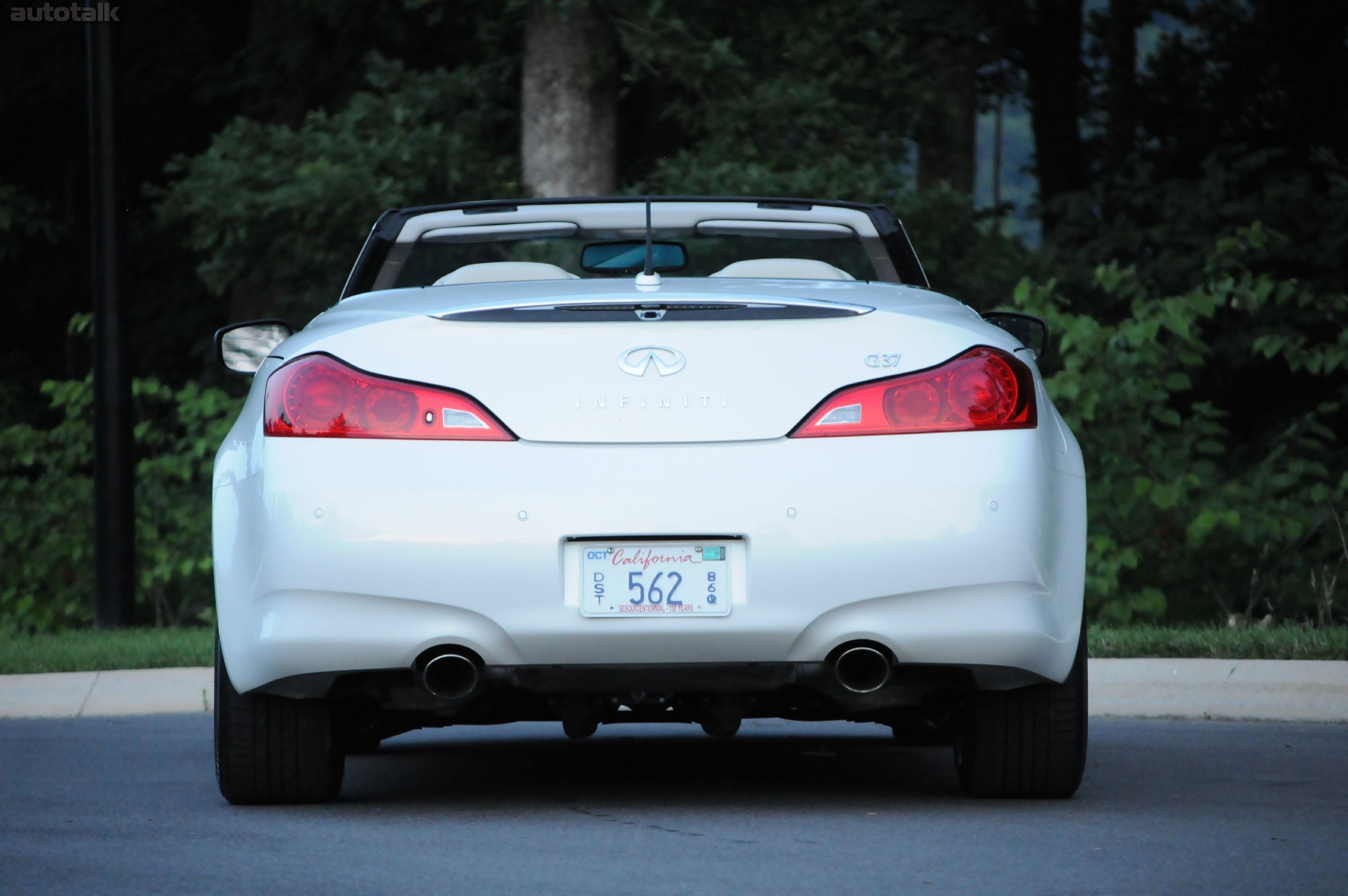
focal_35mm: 180
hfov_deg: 11.4
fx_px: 6732
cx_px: 674
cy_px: 448
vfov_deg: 7.6
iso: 2000
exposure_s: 1/125
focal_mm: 120
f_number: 5
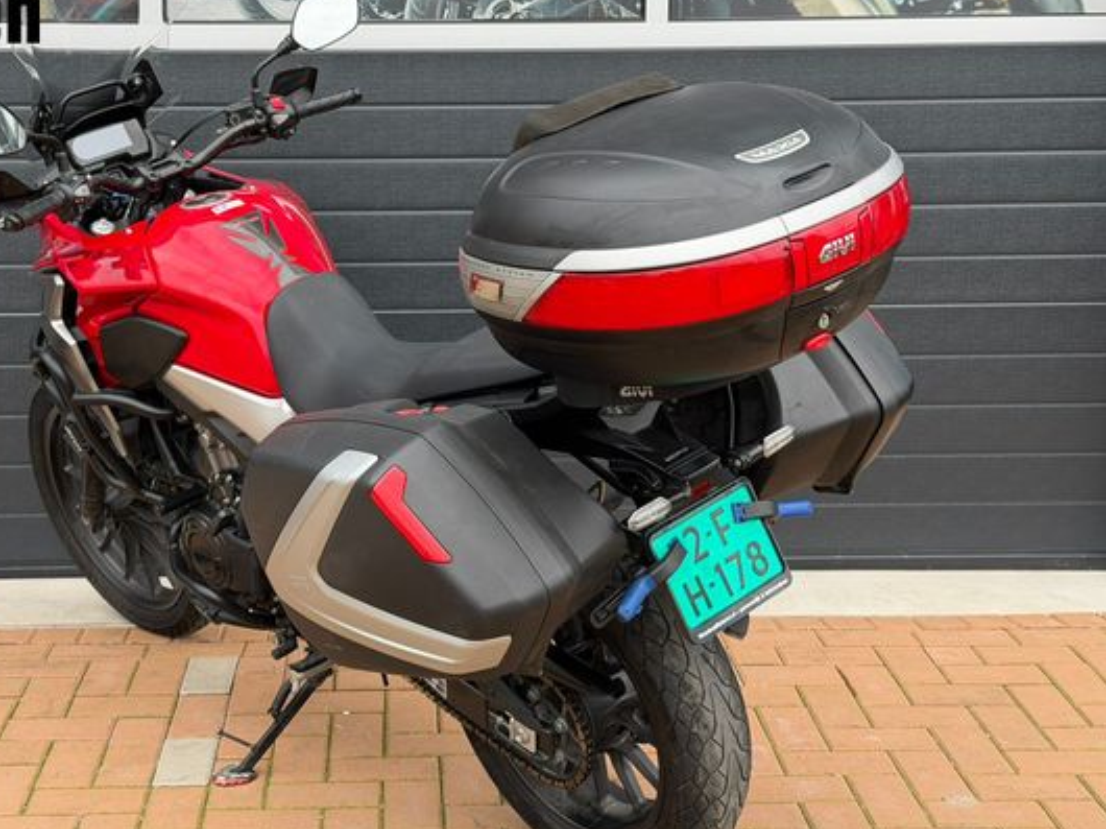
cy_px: 405
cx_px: 440
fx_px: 1852
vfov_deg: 25.2
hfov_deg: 33.1
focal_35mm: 58
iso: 64
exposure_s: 1/227
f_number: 1.78
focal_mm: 6.76
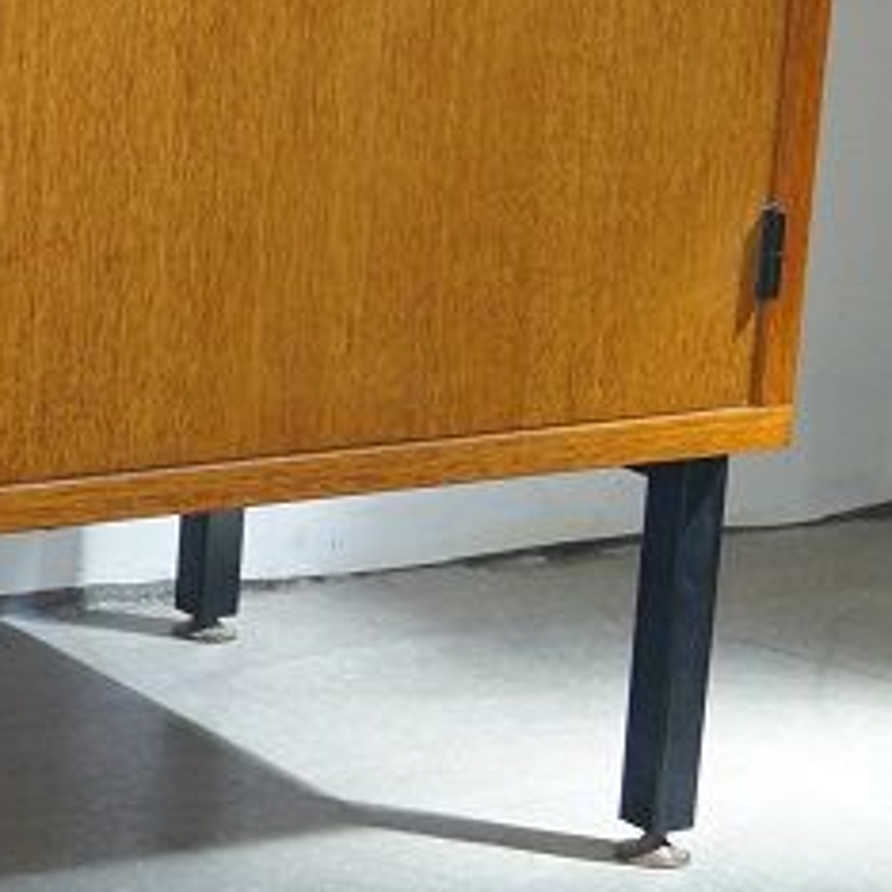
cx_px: -673
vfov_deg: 12.5
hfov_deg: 11.7
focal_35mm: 139
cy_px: 124
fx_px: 4052
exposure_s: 1/60
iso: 1000
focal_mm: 26
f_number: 4.5
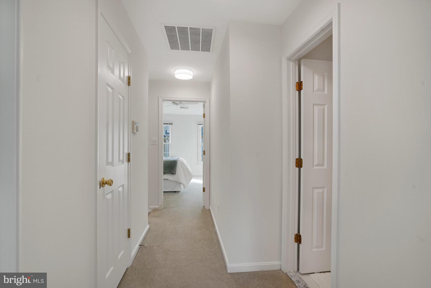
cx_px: 216
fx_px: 192
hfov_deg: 96.7
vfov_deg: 73.8
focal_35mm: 16
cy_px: 144
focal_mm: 16
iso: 1250
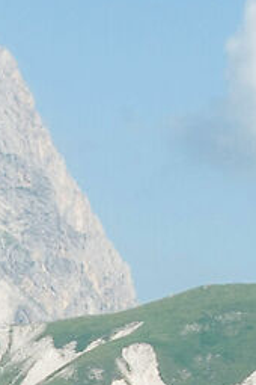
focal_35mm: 451
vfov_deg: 4.5
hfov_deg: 3.0
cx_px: -669
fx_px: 4810
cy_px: 742
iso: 200
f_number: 16
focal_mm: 48
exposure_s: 1/125
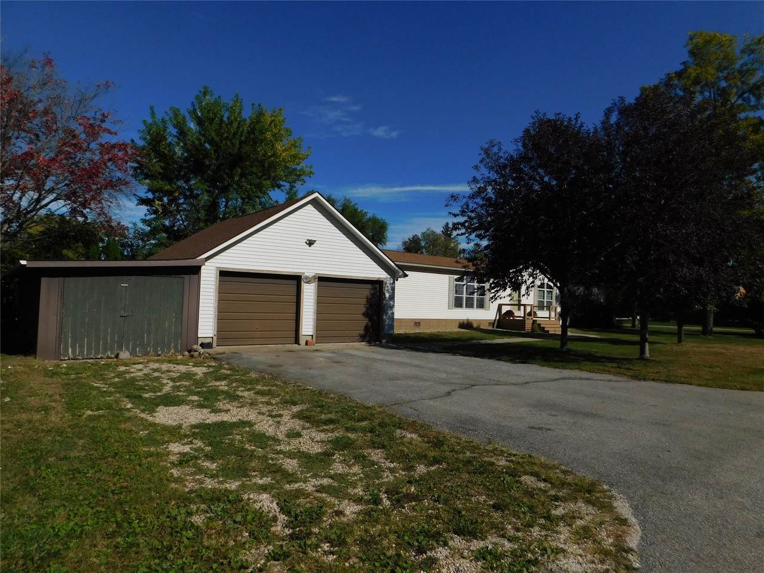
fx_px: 508
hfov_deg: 73.9
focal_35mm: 23
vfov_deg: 58.9
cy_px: 286
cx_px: 382
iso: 125
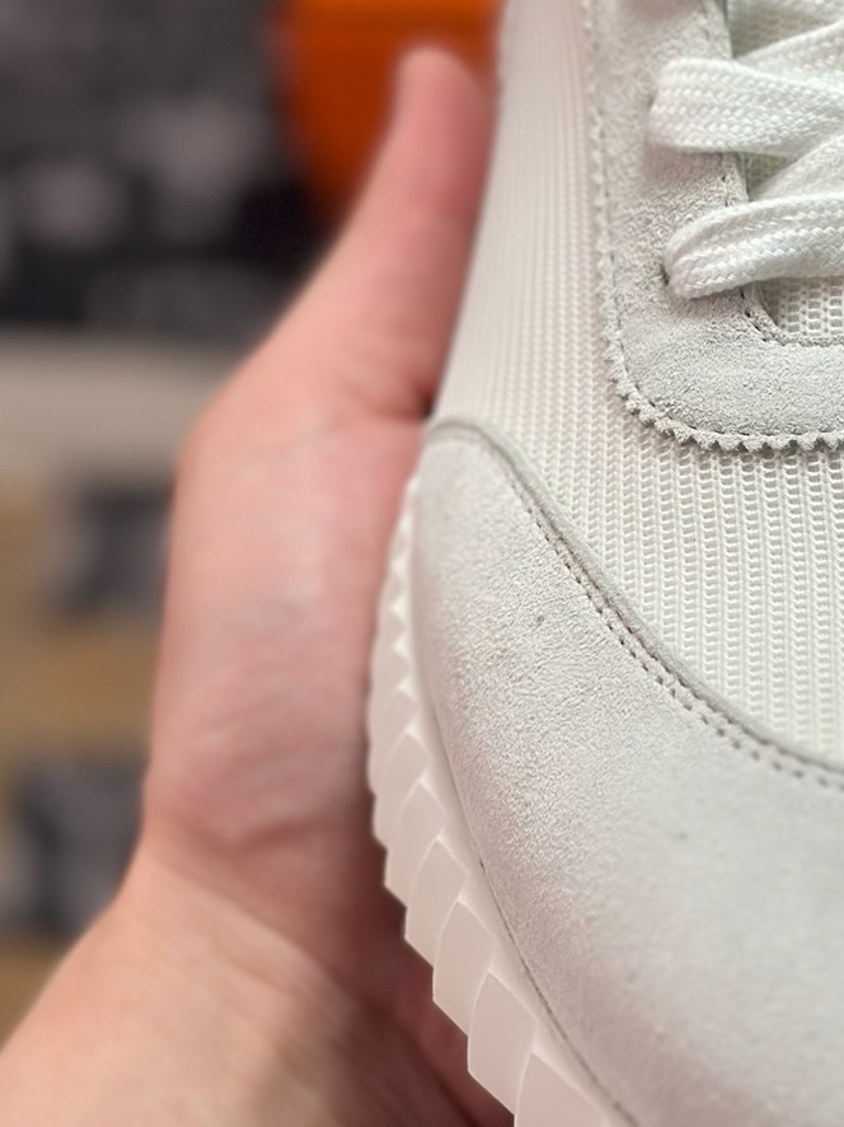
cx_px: 875
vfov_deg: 17.6
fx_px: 3610
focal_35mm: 111
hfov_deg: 13.1
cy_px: 279
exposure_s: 1/1848
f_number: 1.78
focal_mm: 6.86
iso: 80
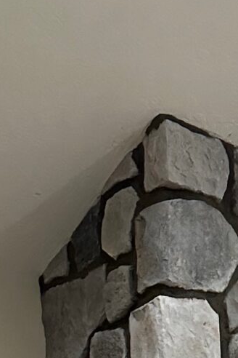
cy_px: 806
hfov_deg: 10.1
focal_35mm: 130
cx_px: 404
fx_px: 1289
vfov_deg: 12.8
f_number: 1.78
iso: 500
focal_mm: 6.86
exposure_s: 1/60
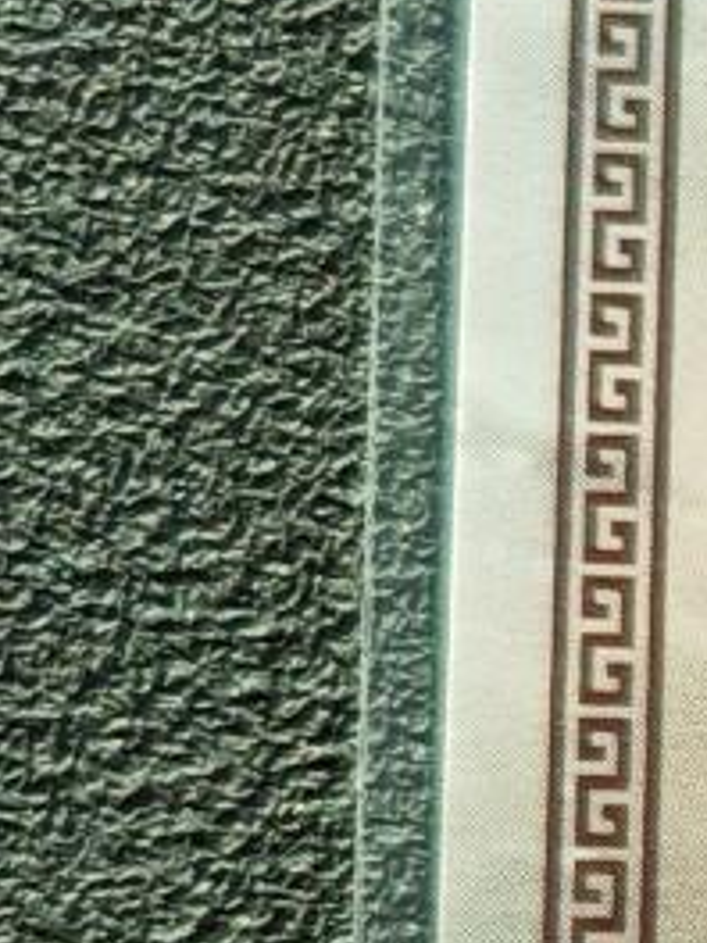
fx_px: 5011
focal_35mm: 184
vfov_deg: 10.6
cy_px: 1161
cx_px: 1950
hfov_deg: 7.3
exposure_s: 1/100
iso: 125
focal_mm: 5.53
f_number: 1.8
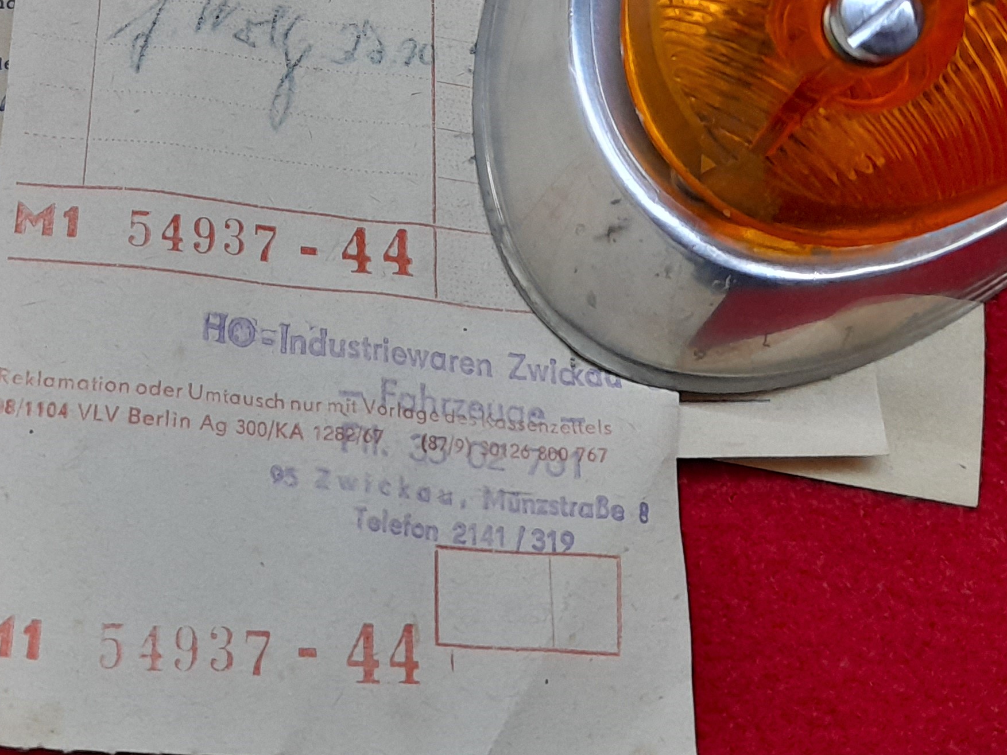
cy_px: 25
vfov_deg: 24.6
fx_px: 1658
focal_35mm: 57
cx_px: 289
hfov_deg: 33.3
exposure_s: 1/40
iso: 250
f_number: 2
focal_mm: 4.6
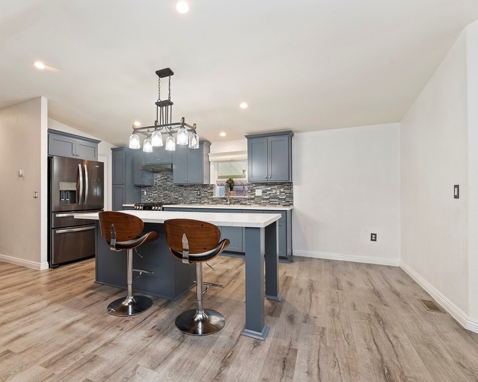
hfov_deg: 92.5
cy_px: 191
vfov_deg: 80.4
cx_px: 206
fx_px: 226
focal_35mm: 16
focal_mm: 14
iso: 500
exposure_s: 1/4
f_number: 10
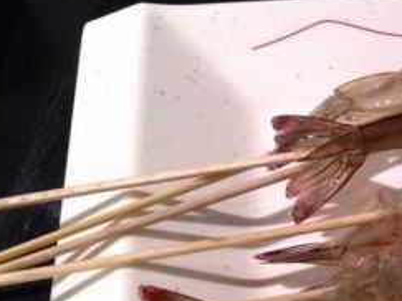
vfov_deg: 14.6
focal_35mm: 101
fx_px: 1172
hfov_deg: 17.9
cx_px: 561
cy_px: 226
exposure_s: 1/20
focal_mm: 4.28
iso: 320
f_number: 2.4
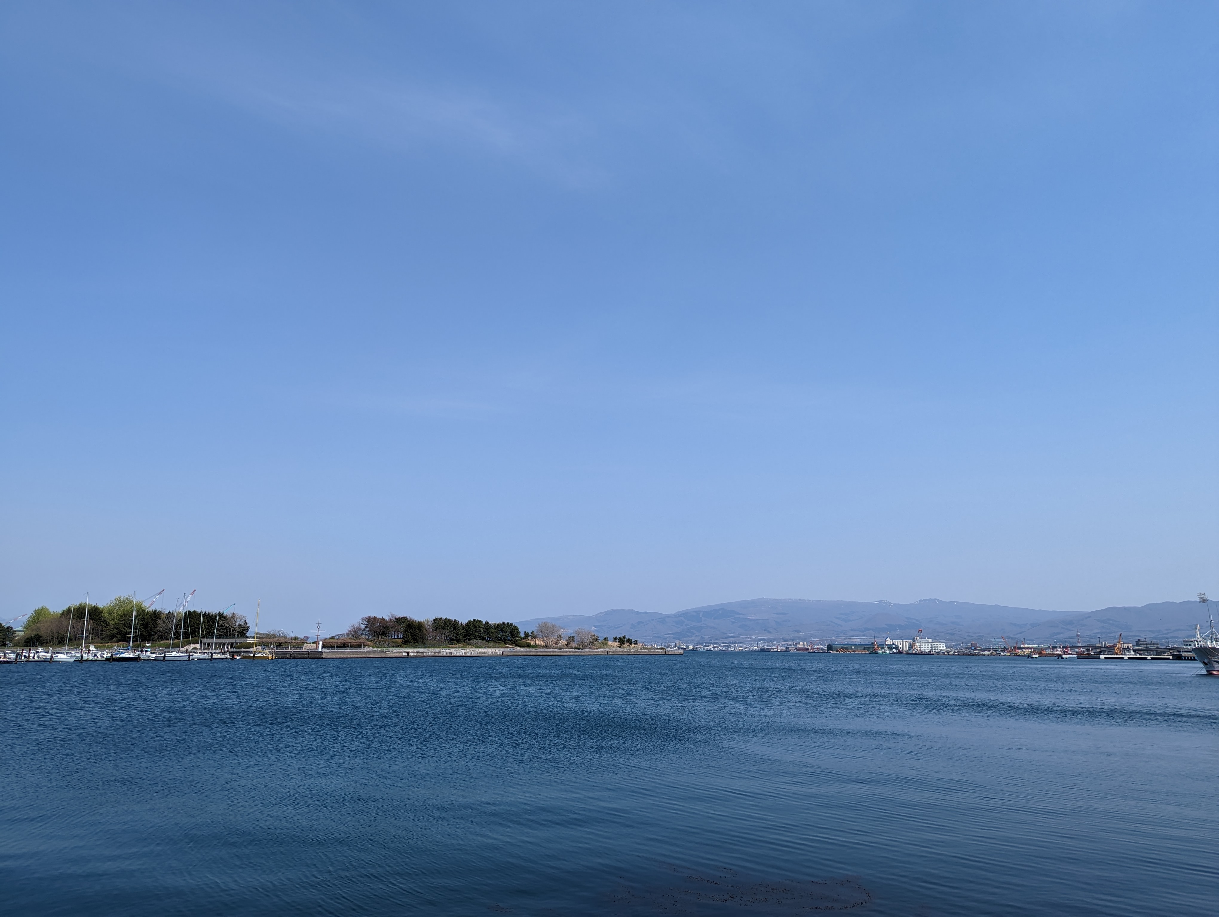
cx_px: 610
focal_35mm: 24
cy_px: 458
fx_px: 846
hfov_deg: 71.5
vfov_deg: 56.9
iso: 58
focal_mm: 6.81
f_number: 1.85
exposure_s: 1/2632
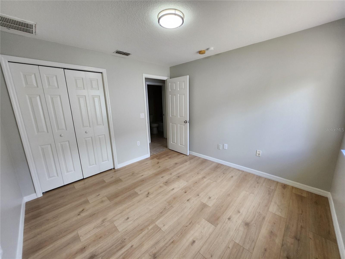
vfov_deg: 89.9
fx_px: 130
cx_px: 172
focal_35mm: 13
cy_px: 130
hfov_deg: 106.2
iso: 125
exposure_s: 1/60
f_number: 2.2
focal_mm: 1.74
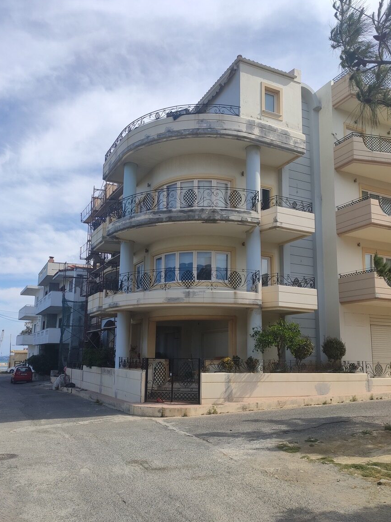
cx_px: 191
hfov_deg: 48.2
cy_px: 279
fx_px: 437
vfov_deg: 61.6
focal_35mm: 29
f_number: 1.75
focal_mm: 4.77
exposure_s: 1/1524
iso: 112
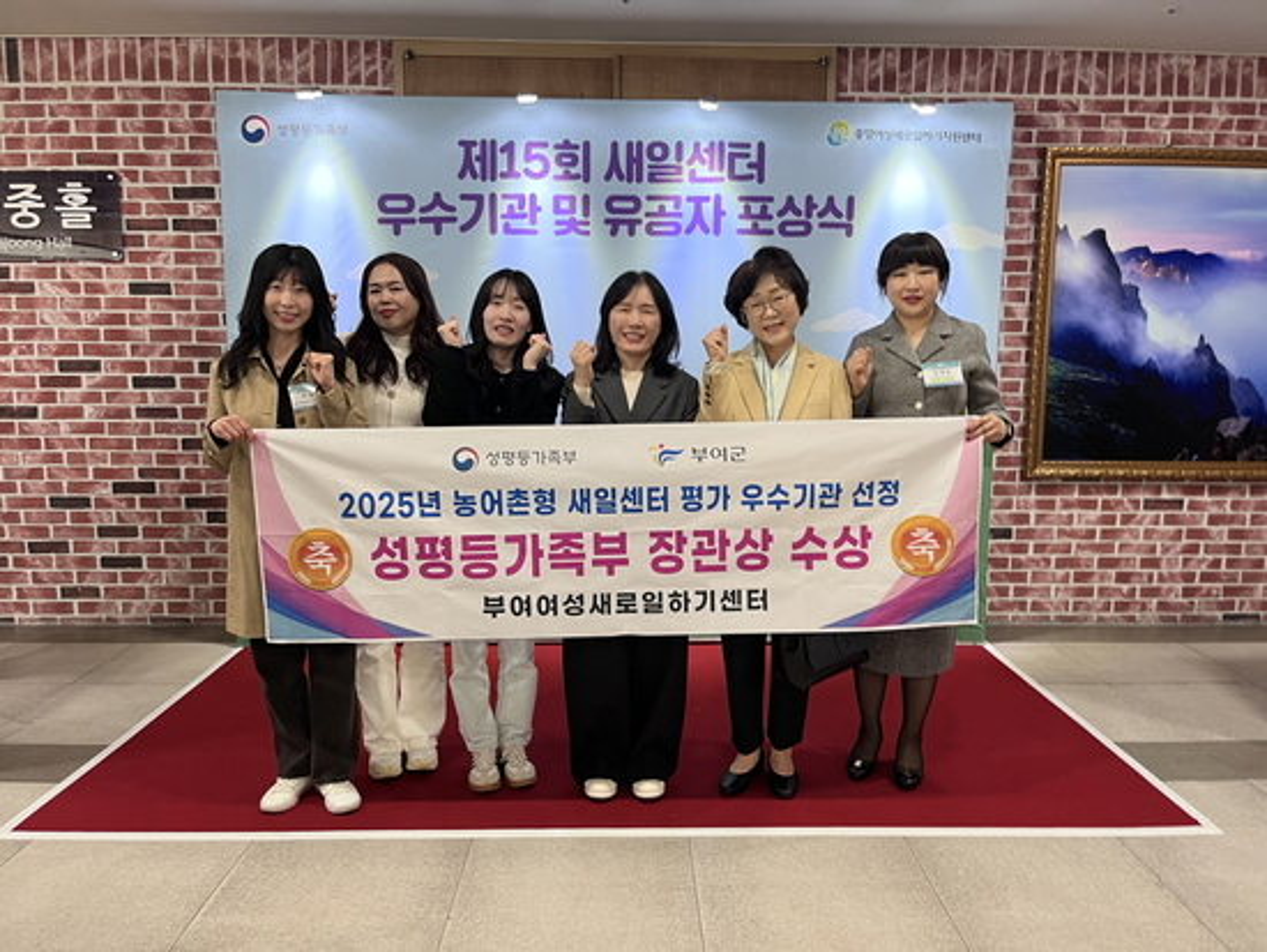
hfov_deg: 67.3
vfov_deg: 53.1
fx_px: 952
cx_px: 634
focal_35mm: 26
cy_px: 476
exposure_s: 1/60
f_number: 1.6
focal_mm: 5.1
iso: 80
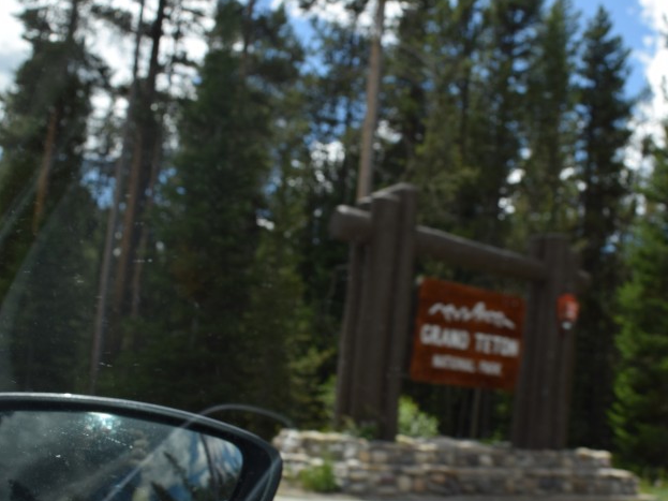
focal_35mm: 50
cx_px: 428
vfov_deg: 29.0
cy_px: 338
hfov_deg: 38.0
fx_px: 961
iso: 100
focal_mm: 21
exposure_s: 1/200
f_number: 7.1
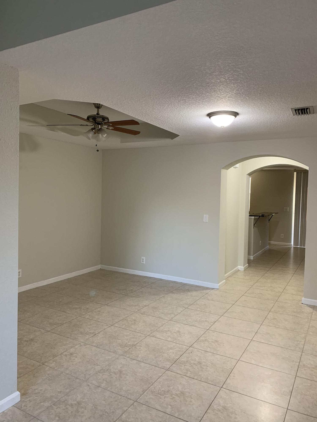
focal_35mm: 26
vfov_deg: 67.3
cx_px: 158
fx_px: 317
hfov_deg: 53.1
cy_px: 211
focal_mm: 4.25
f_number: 1.8
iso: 250
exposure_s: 1/60
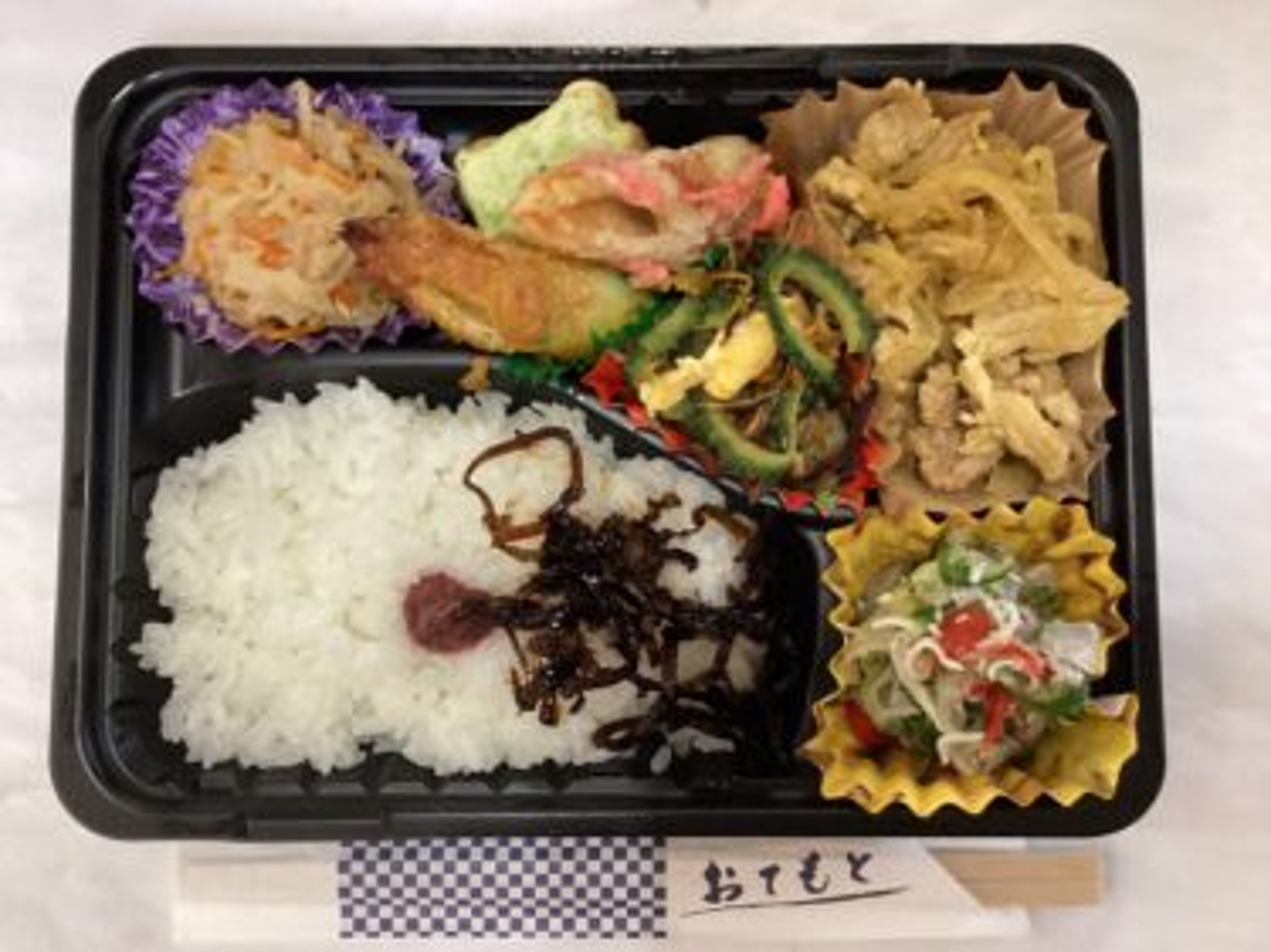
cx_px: 636
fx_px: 1138
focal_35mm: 31
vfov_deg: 45.4
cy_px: 476
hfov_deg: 58.4
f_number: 2.4
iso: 320
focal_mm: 3.3
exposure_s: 1/40
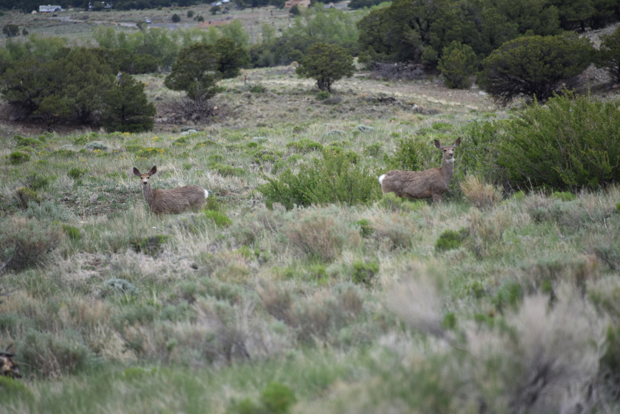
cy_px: 207
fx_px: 5168
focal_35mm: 300
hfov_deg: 6.9
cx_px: 310
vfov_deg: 4.6
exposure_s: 1/640
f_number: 5.6
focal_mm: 300
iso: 200
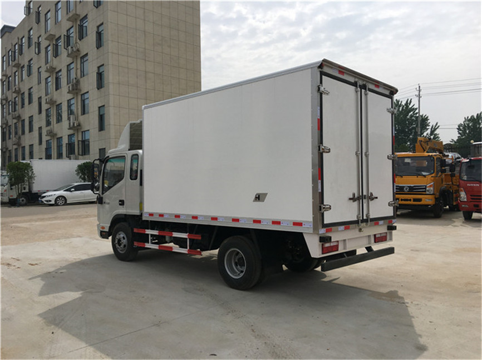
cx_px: 241
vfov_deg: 48.2
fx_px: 403
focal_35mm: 29
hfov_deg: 61.7
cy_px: 180
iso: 25
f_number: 2.2
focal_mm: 4.15
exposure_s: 1/2747
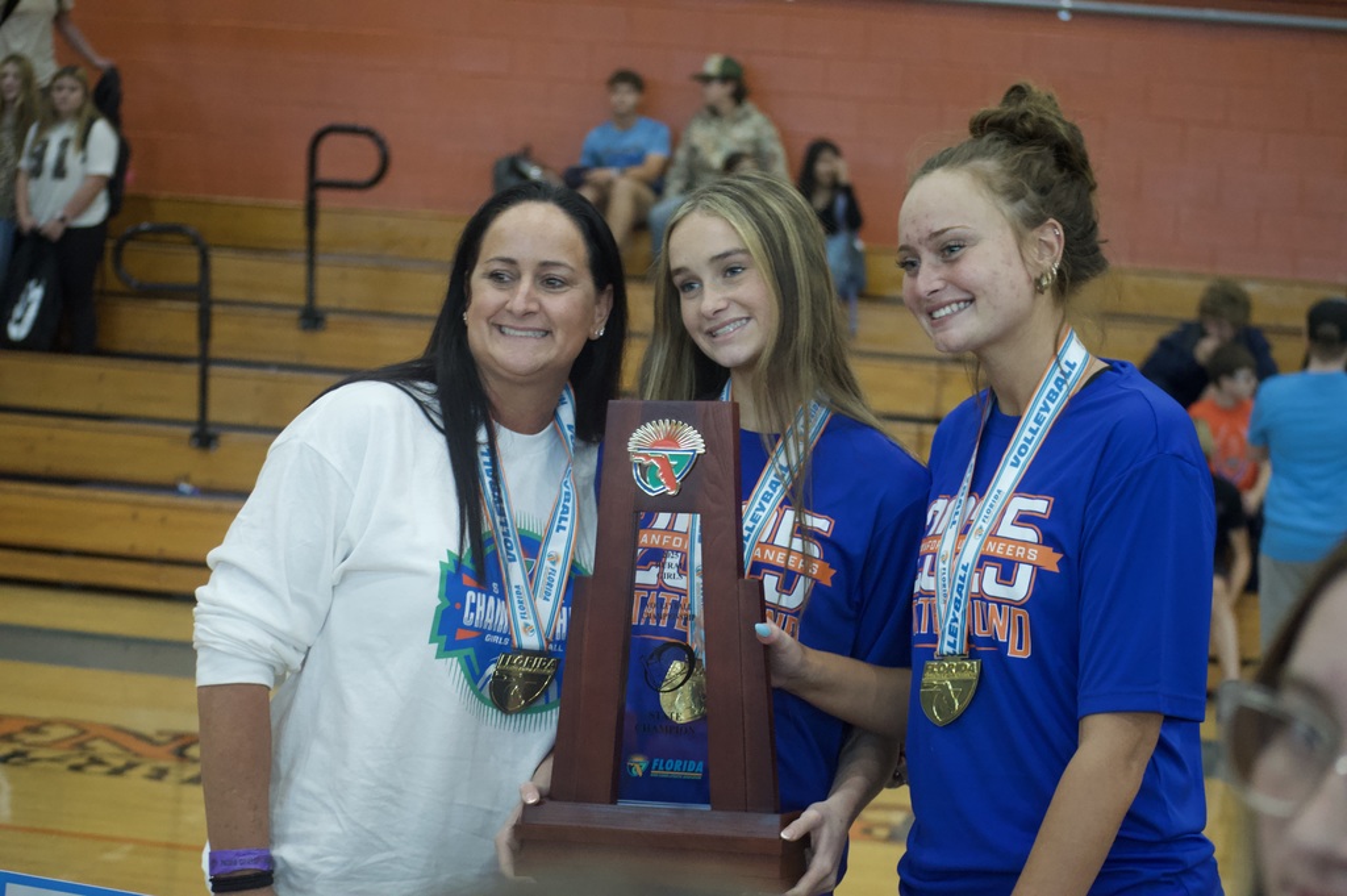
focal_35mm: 82
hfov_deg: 24.6
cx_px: 674
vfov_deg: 16.5
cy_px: 448
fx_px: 3084
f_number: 4
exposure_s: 1/250
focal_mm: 55
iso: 3200
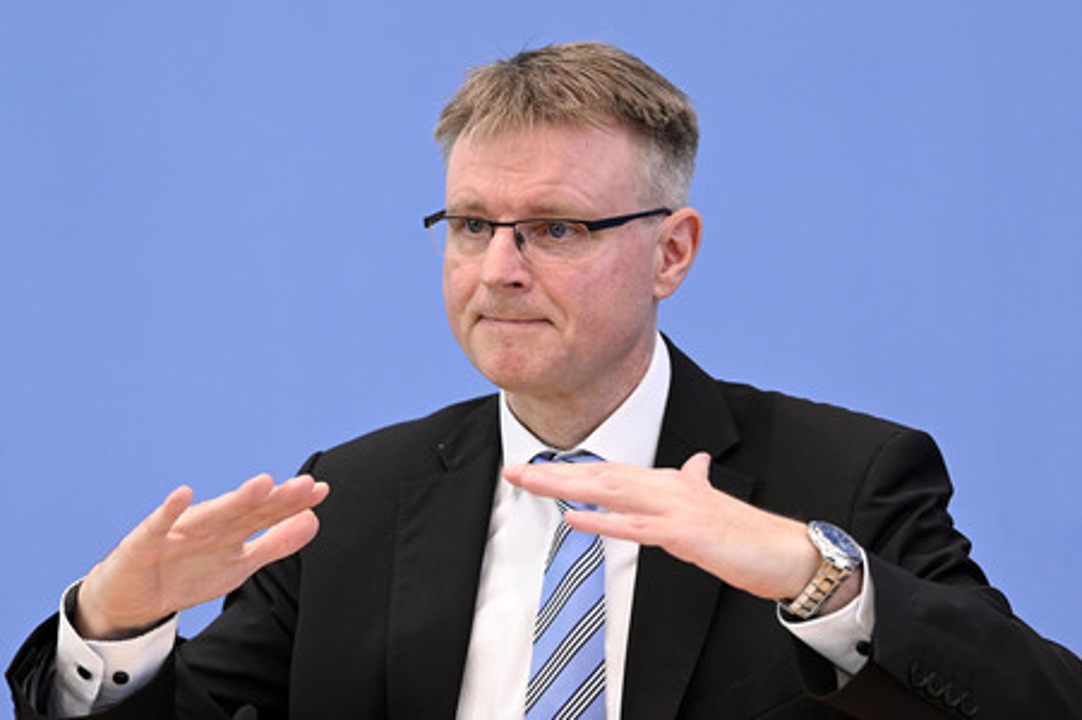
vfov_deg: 11.8
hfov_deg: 17.7
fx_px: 3484
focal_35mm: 116
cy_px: 360
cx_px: 541
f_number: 5.6
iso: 4000
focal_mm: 116
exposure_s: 1/640
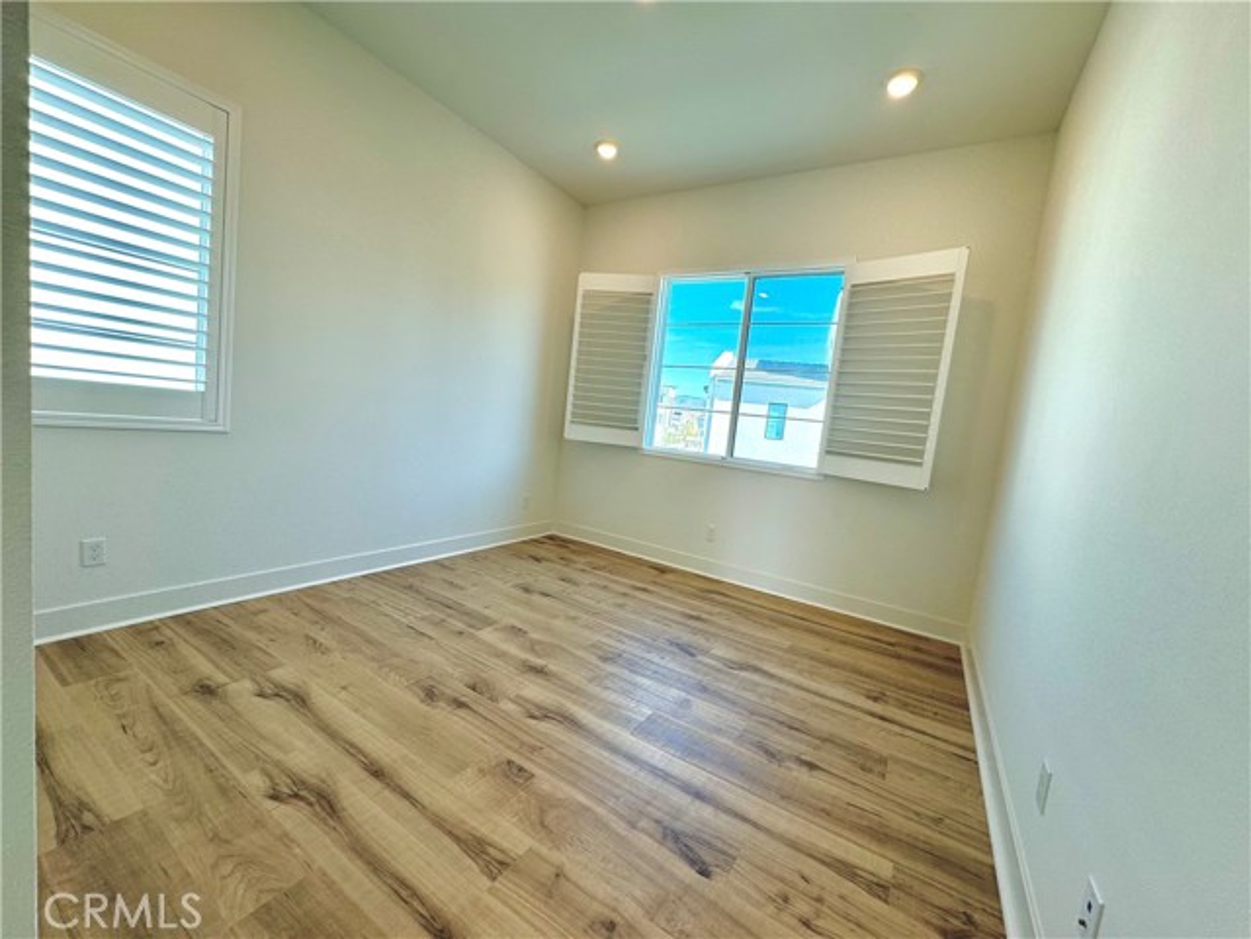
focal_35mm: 14
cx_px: 626
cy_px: 470
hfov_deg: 102.1
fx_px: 506
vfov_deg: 85.7
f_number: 2.2
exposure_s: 1/187
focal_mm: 2.22
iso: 40
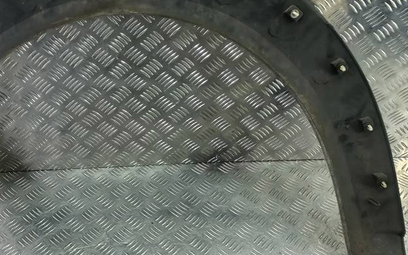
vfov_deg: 29.8
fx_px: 478
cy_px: 129
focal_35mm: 43
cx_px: 117
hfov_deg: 45.1
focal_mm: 4.6
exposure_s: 1/50
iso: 50
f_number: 1.8
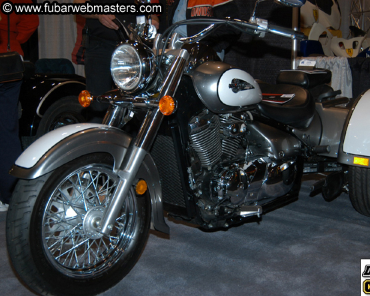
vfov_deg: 31.5
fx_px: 526
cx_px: 214
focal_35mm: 48
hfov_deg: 38.7
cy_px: 149
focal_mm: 28
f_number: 5
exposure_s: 1/60
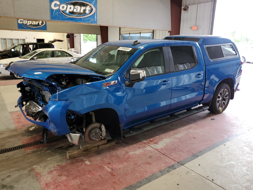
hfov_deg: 67.3
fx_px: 190
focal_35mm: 26
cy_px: 95
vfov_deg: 53.1
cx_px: 126
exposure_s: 1/60.2
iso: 167
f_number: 1.5
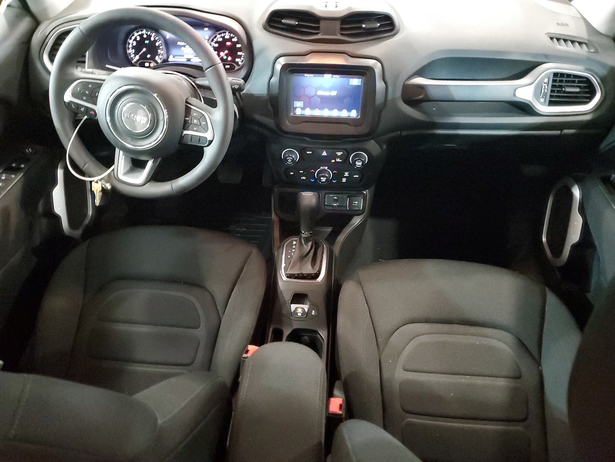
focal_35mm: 26
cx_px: 308
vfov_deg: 53.1
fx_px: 462
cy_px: 231
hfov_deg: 67.3
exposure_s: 1/15
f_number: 1.5
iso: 806
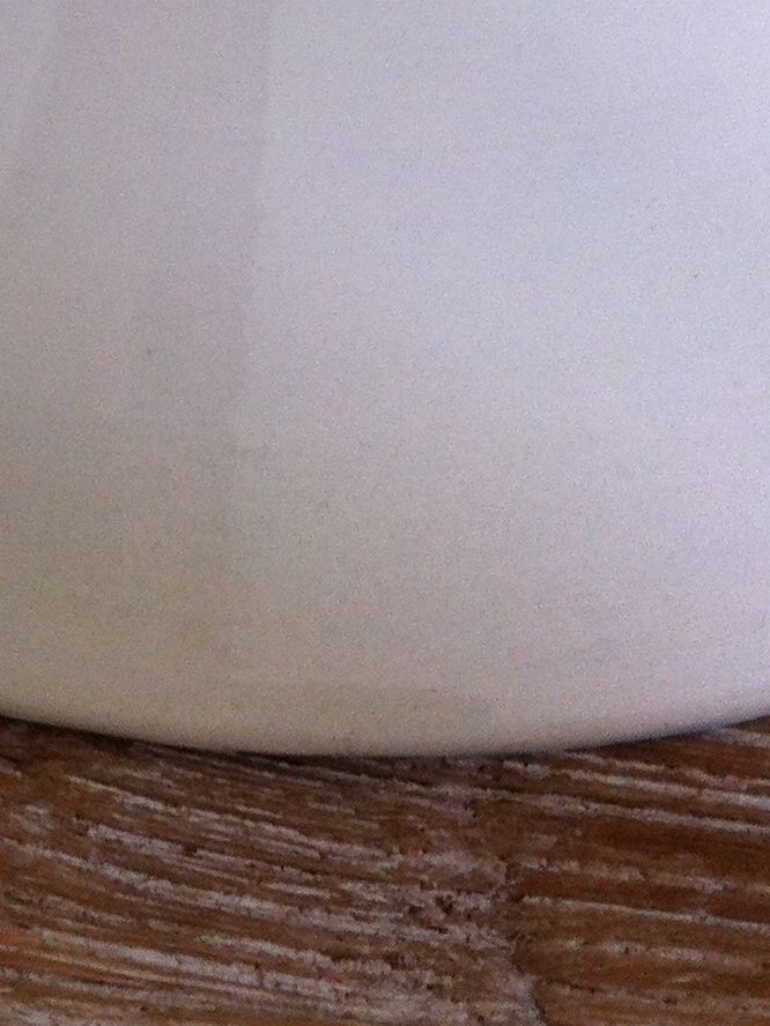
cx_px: -17
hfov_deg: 14.3
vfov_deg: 18.3
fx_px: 3025
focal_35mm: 102
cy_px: -202
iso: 100
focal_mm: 3.85
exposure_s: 1/15
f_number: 2.8
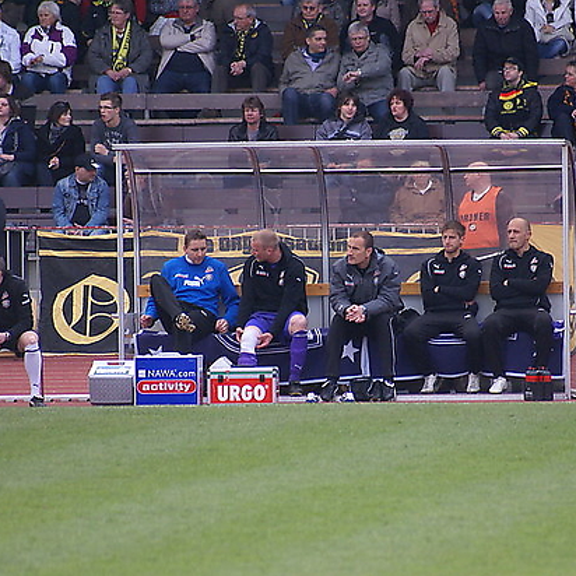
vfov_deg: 3.0
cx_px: 376
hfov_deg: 3.0
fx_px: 10825
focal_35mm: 575
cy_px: 288
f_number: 5.6
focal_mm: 300
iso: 800
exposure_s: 1/400
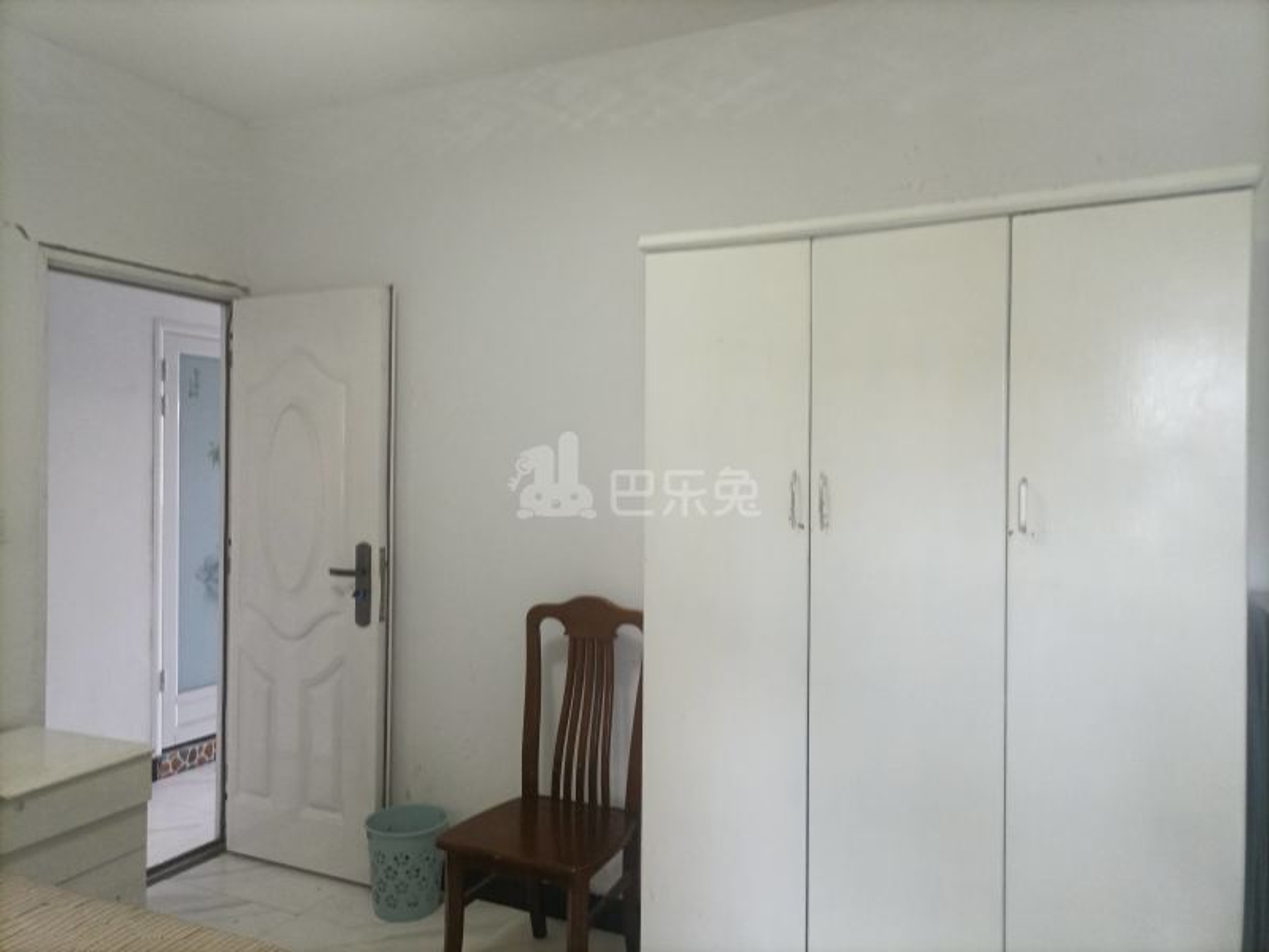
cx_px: 634
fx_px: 953
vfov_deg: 53.1
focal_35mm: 26
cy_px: 476
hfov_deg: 67.3
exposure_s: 1/50
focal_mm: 4.77
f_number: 1.8
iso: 699
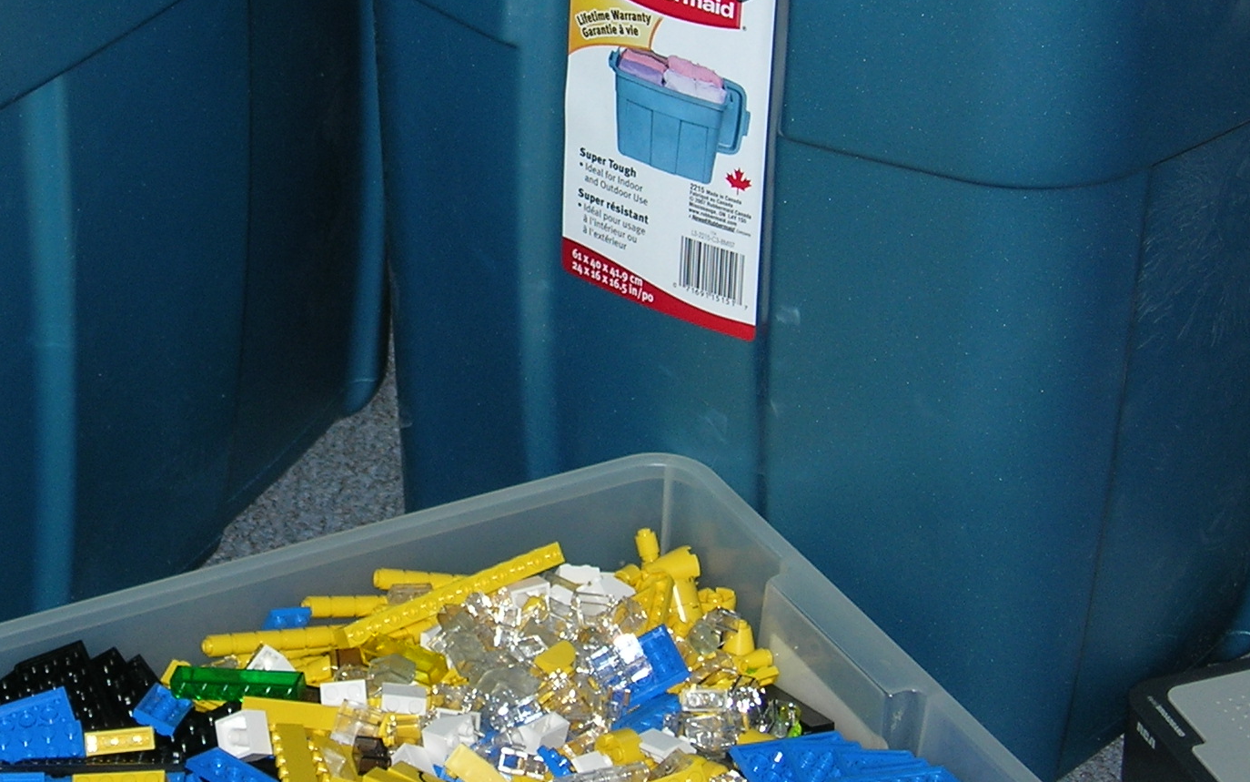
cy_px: 181
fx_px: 4156
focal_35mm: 122
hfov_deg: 17.0
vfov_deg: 10.7
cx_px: 334
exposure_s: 1/60.1
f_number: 3.5
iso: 64
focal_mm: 12.7
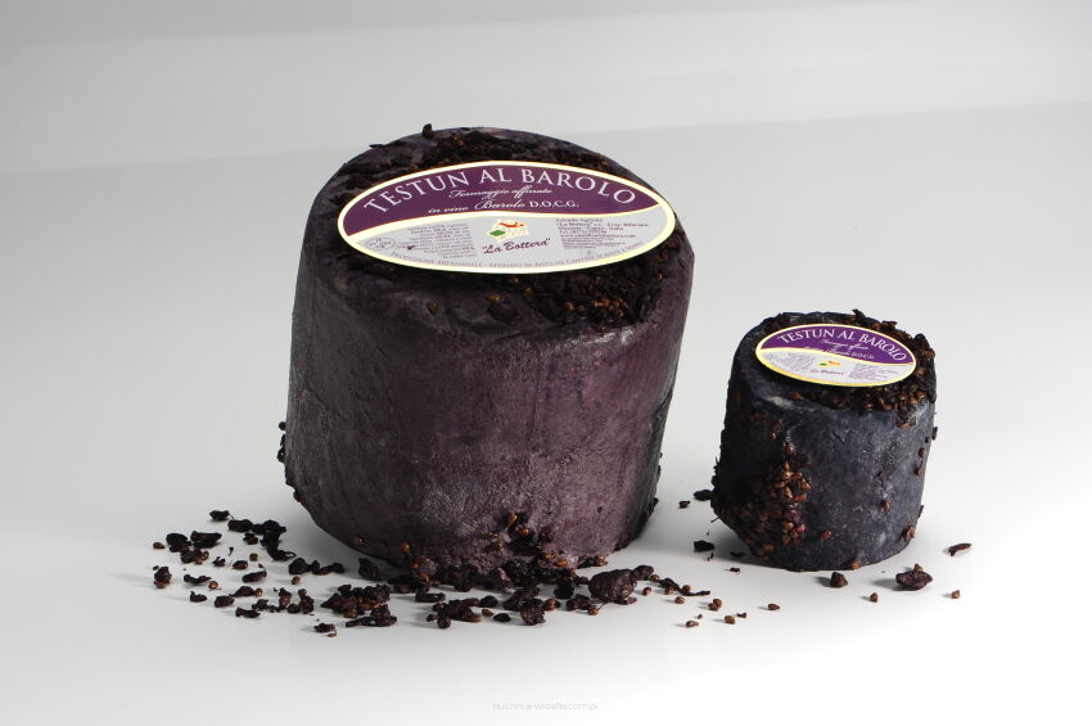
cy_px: 363
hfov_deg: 19.5
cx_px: 546
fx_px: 3182
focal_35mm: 105
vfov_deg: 13.0
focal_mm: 105
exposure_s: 1/125
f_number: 20
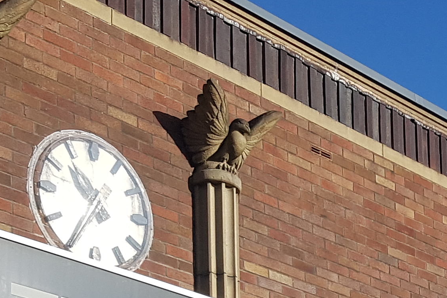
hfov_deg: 20.7
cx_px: 374
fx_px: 1204
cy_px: 546
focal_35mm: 97
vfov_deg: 12.7
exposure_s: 1/2512
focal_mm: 4.2
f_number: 1.7
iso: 50
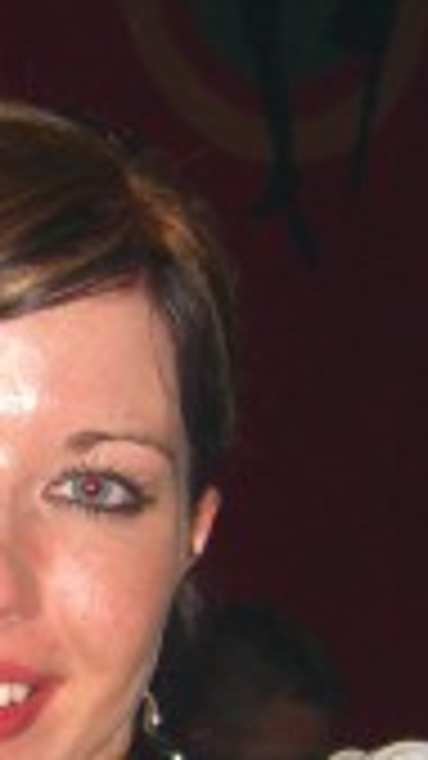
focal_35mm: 147
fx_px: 2967
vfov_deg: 14.4
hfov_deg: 8.1
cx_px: -198
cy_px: 769
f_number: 2.8
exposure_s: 1/60
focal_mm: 7.9
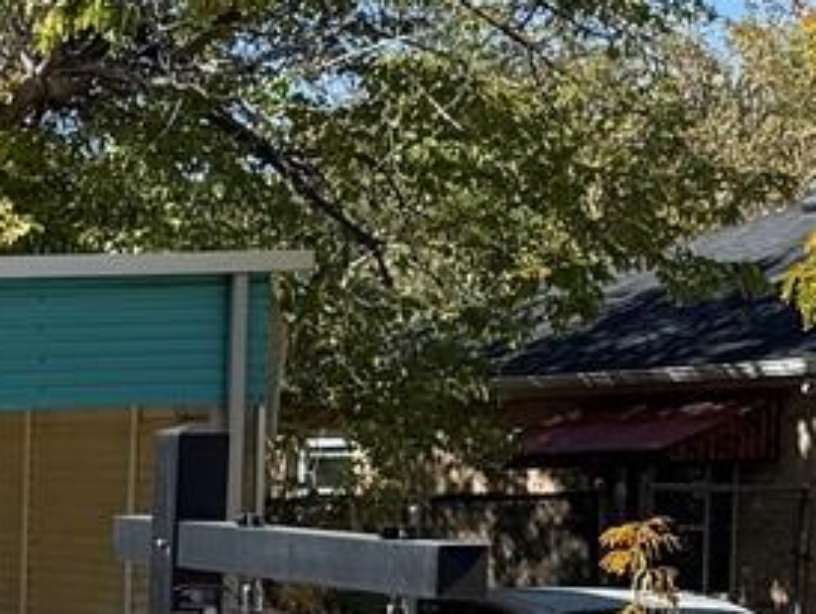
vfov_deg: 10.4
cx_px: -1021
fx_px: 3303
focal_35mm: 140
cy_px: 769
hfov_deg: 11.9
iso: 80
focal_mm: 6.76
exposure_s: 1/2907
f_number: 1.78
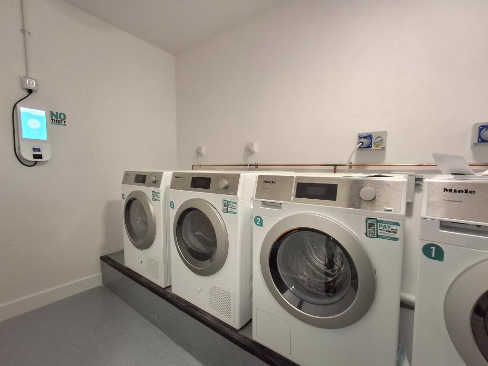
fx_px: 226
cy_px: 183
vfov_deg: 78.1
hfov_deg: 94.5
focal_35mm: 16
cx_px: 244
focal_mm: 1.64
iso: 125
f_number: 2.2
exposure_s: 1/50
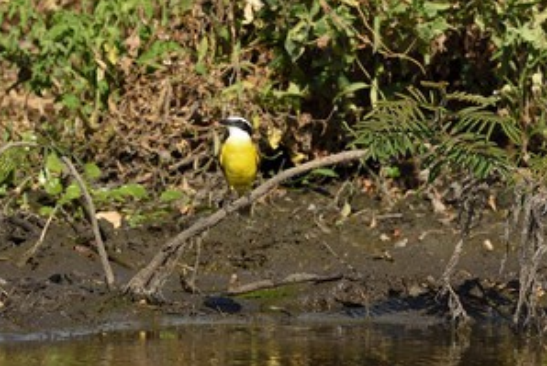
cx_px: 340
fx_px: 4287
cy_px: 250
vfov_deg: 4.9
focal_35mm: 282
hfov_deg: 7.3
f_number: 10
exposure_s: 1/500
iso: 400
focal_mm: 200
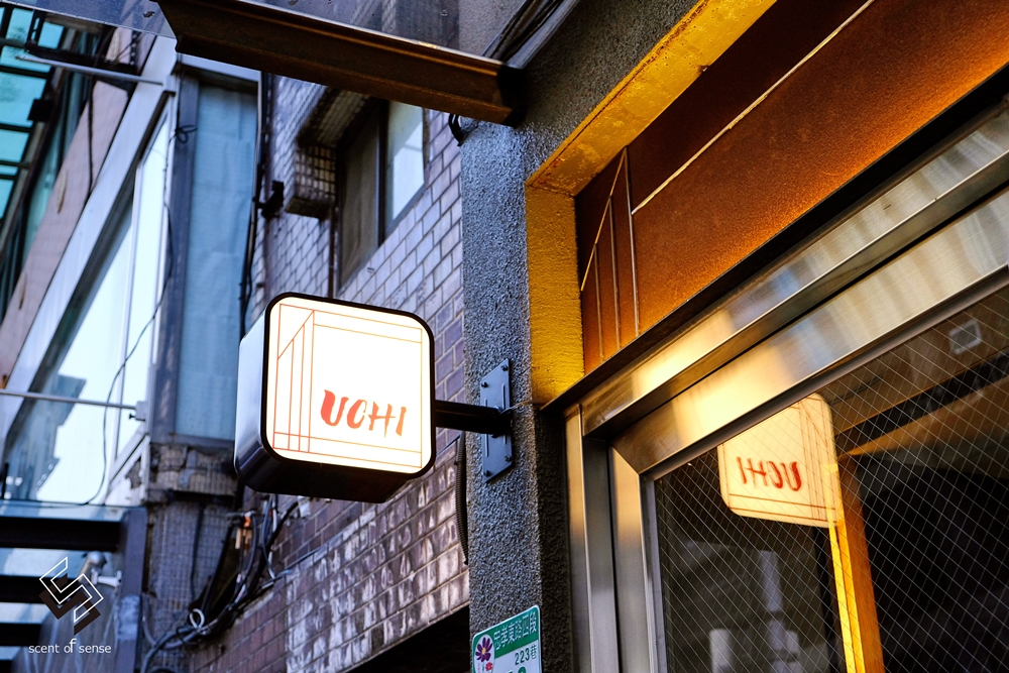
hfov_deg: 43.6
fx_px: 1261
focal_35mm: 45
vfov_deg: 29.9
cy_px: 336
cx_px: 504
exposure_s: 1/60
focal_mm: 30.2
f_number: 3.6
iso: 500
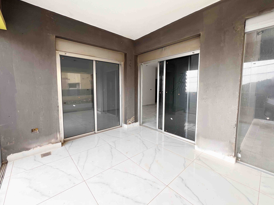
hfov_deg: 102.0
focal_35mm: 14
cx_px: 132
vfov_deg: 85.6
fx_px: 111
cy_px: 97
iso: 32
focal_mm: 1.57
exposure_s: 1/128
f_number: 1.8
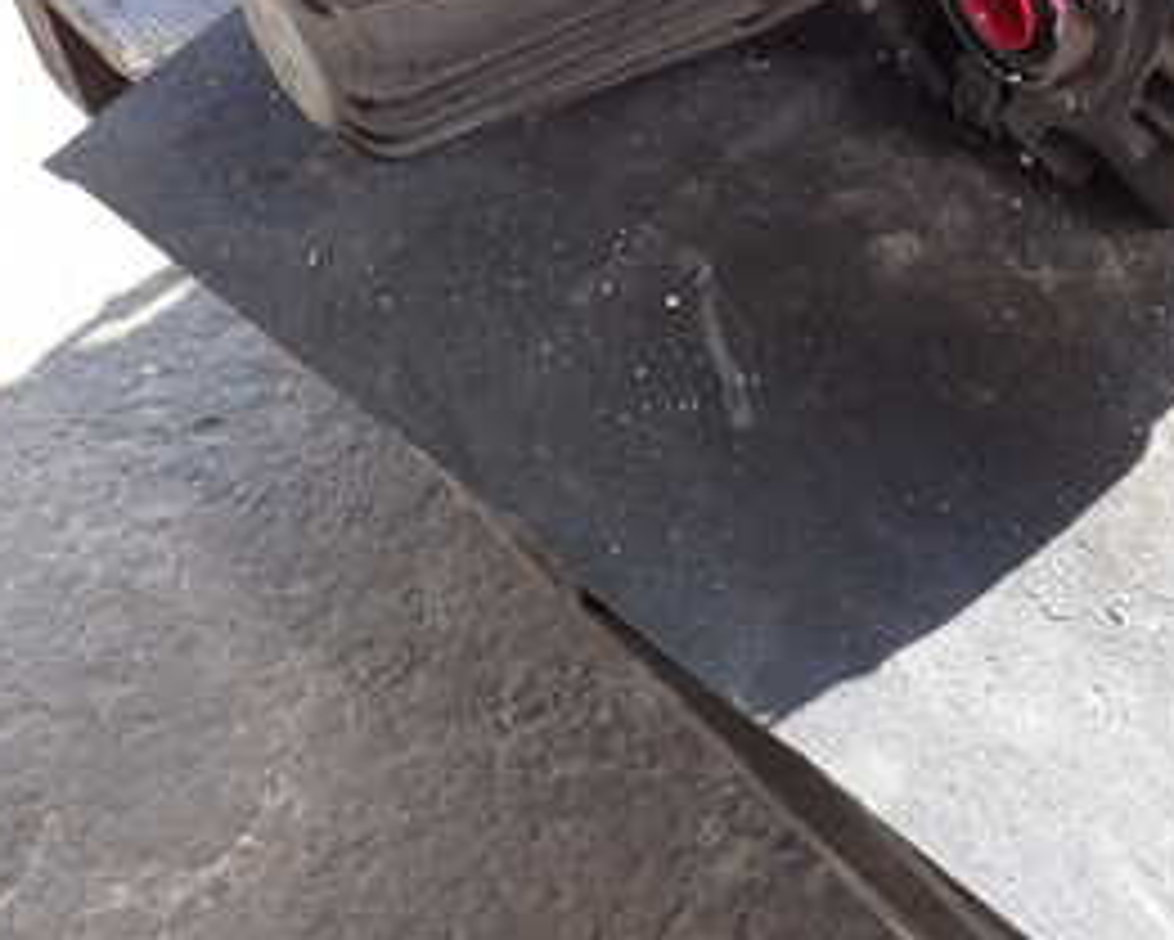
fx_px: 1946
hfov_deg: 33.0
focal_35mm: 56
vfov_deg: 26.1
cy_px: 54
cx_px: 859
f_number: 2.8
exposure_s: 1/80
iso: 100
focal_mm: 4.5
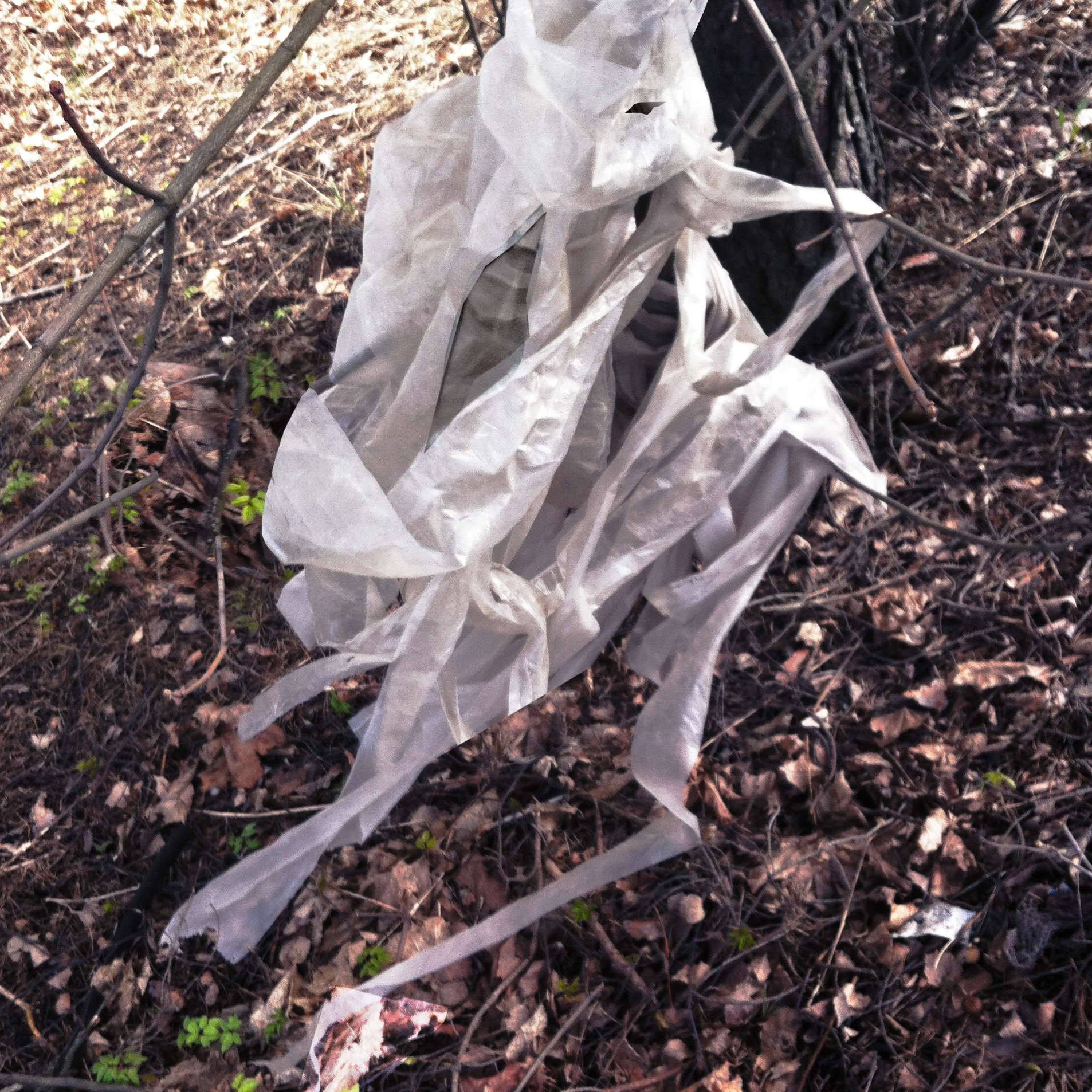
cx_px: 549
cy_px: 553
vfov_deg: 40.0
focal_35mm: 42
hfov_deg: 40.0
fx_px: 1499
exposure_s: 1/129
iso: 80
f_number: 2.8
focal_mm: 3.85
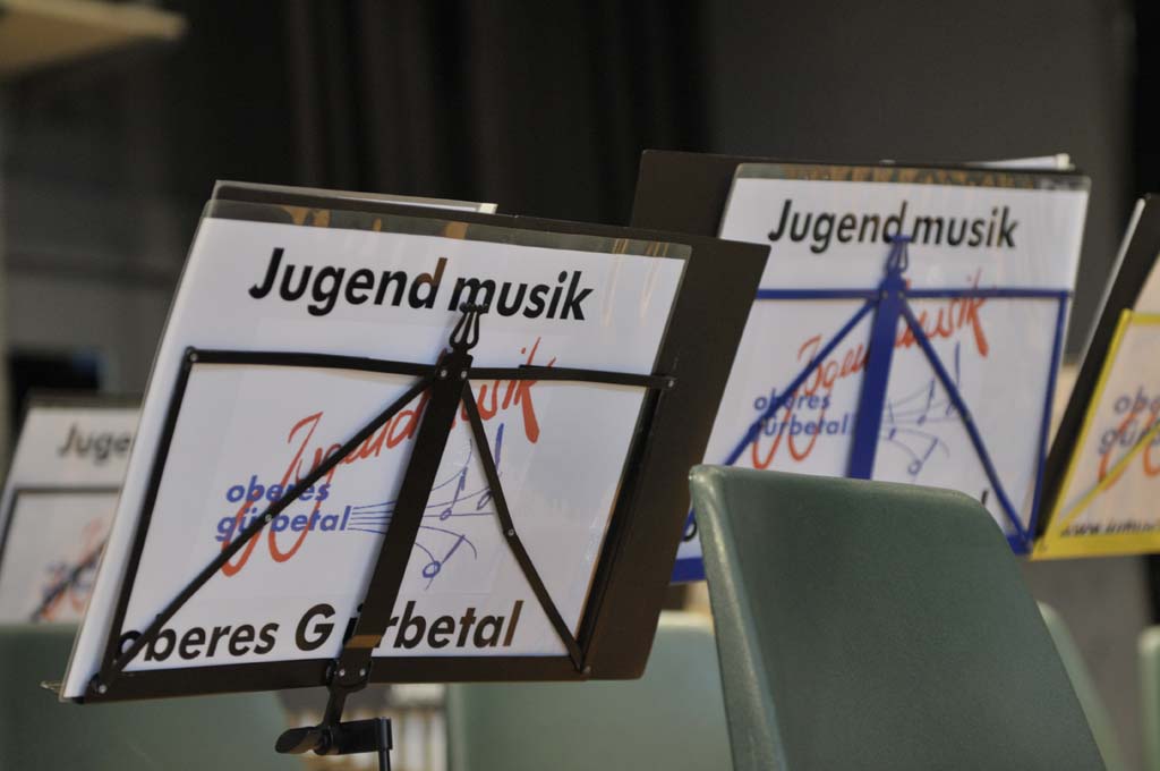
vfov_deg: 13.0
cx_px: 580
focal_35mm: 105
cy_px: 386
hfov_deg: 19.5
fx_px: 3379
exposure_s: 1/80
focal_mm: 70
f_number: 2.8
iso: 720
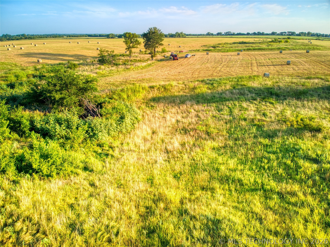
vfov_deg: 56.8
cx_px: 165
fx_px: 229
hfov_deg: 71.6
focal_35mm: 24
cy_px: 124
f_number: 2.8
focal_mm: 4.5
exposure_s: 1/400
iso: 100
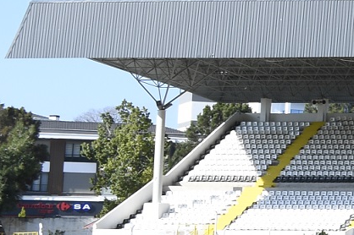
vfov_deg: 9.5
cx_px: 942
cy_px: 34
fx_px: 1415
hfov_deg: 11.1
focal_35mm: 144
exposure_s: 1/100
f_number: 9
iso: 100
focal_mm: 18
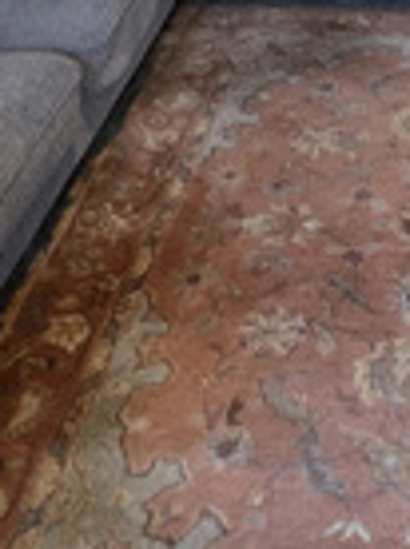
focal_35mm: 68
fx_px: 1077
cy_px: -278
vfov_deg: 23.0
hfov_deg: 20.6
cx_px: 442
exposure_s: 1/50
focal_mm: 1.7
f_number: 2.2
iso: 400
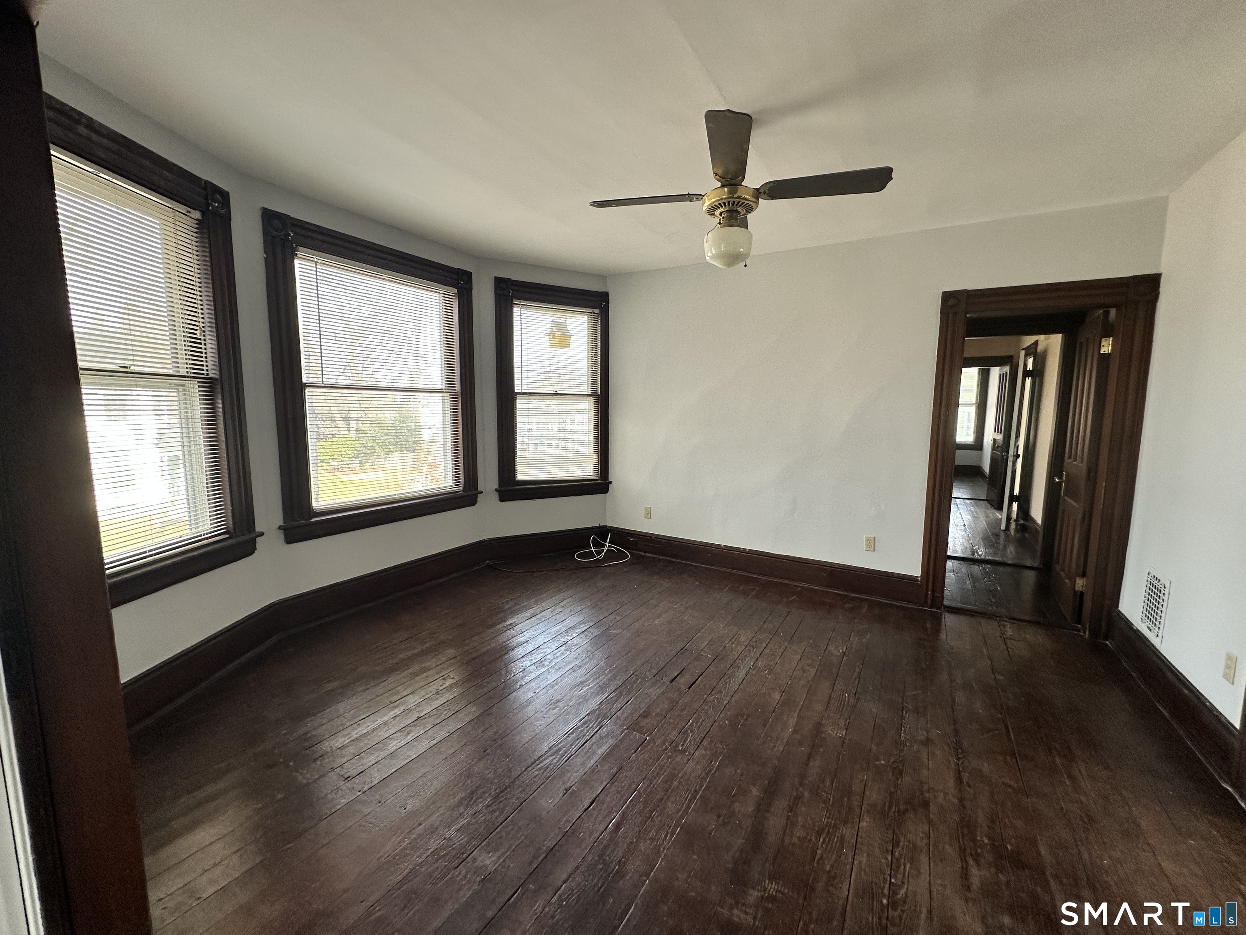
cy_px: 468
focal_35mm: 14
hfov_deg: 102.1
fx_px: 504
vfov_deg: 85.7
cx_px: 623
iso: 100
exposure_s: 1/99
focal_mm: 2.22
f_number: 2.2
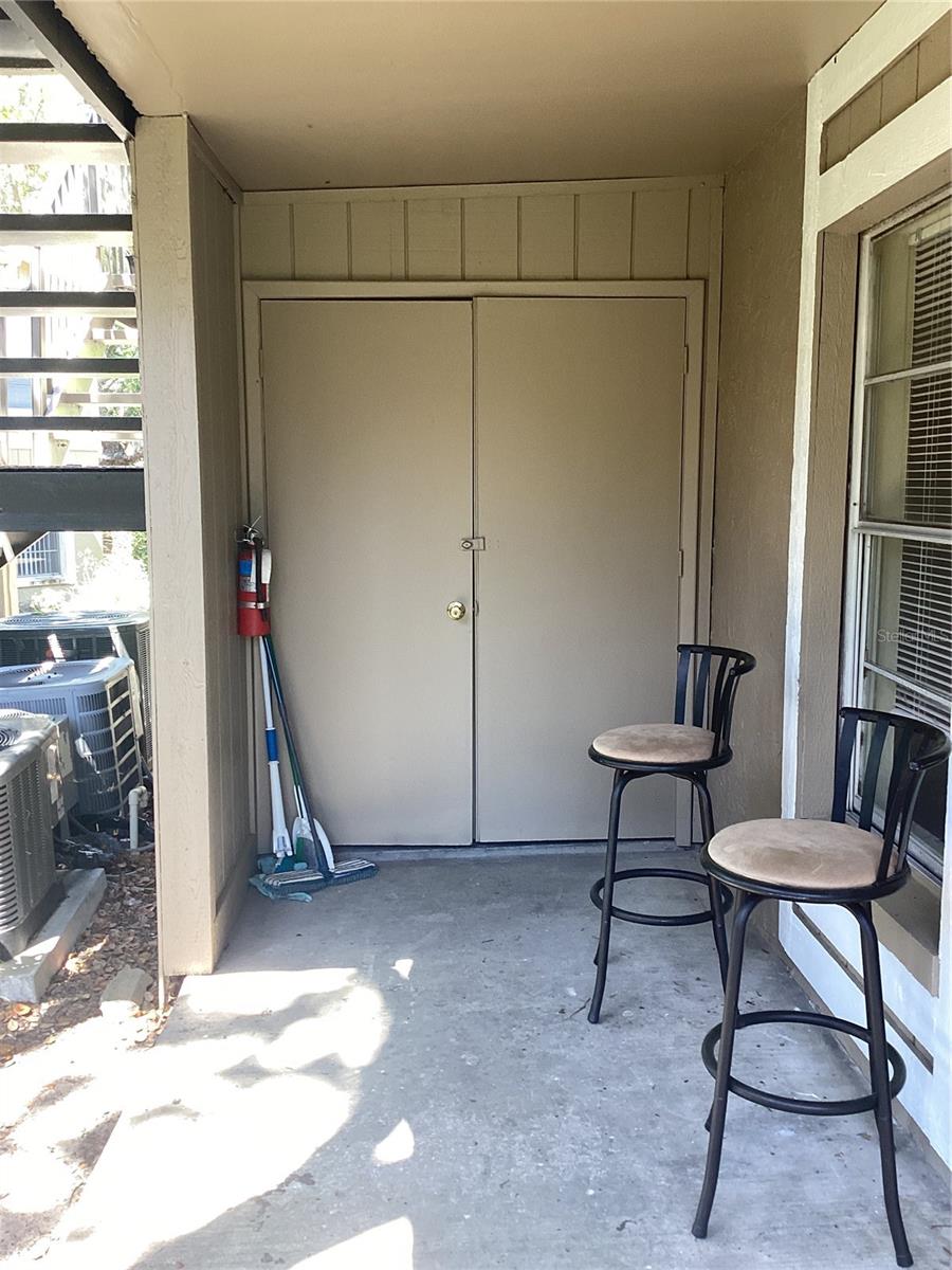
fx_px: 1137
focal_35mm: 31
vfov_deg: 58.4
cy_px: 635
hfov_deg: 45.4
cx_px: 476
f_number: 2.4
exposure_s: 1/60
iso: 50
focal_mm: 3.3
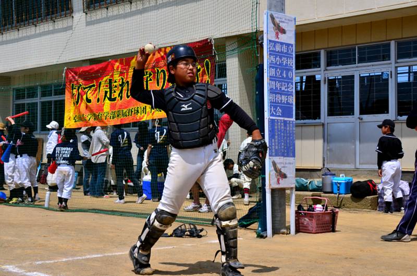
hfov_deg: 35.1
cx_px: 208
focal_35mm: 57
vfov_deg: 23.7
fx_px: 659
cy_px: 138
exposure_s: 1/800
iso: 400
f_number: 14
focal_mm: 38
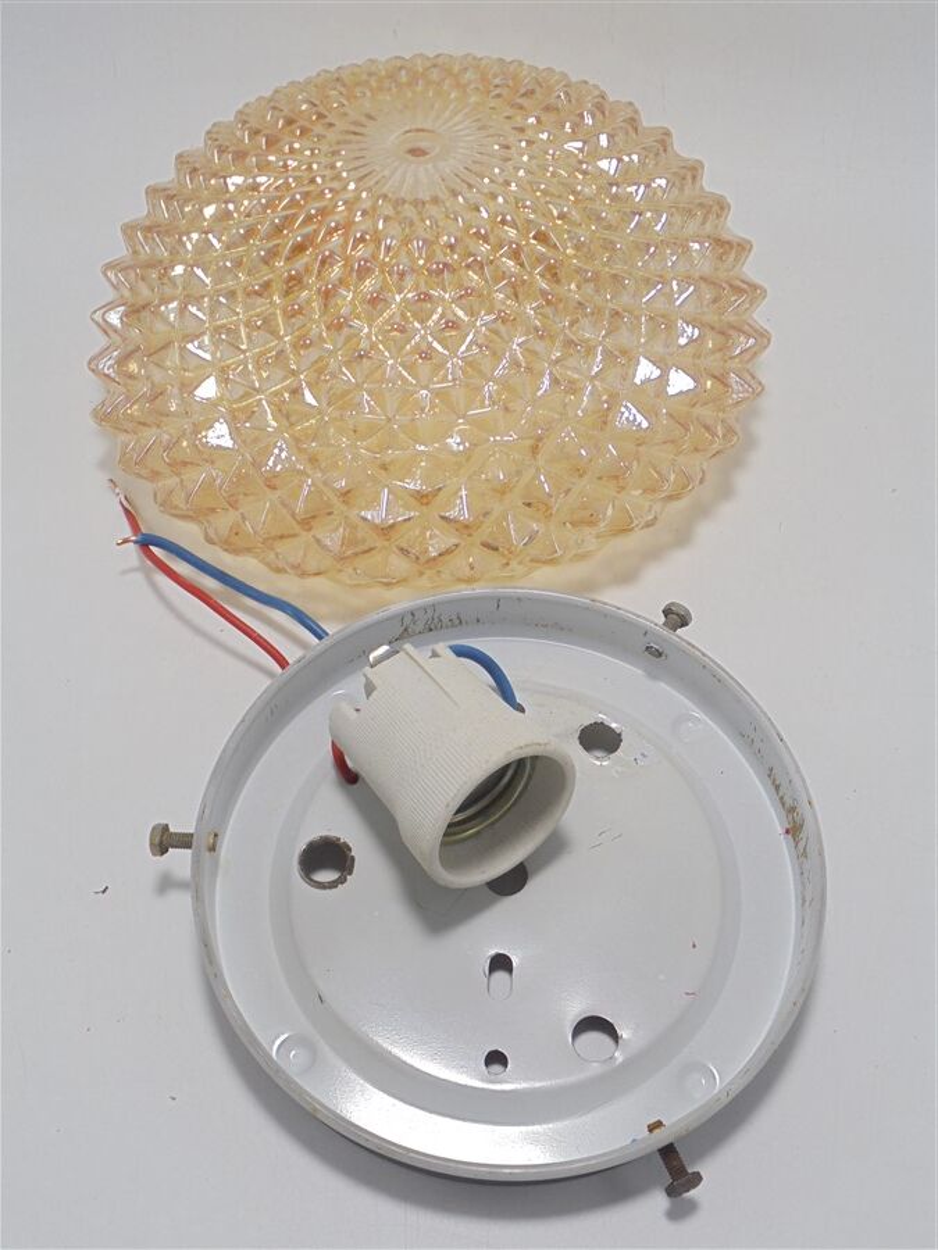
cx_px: 469
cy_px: 625
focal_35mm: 38
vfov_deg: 49.0
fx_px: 1373
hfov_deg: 37.7
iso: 100
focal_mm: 6.9
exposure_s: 1/80
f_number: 4.2
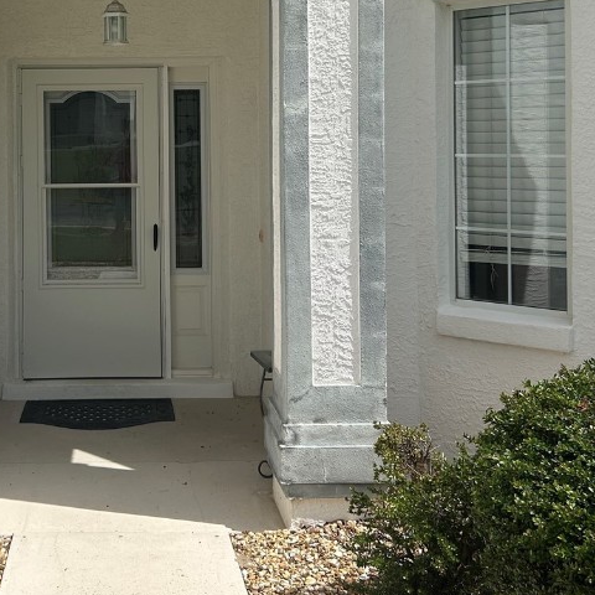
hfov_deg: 33.7
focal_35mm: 49
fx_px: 953
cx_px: 121
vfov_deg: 33.9
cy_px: 146
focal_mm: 5.7
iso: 50
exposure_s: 1/9434
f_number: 1.5
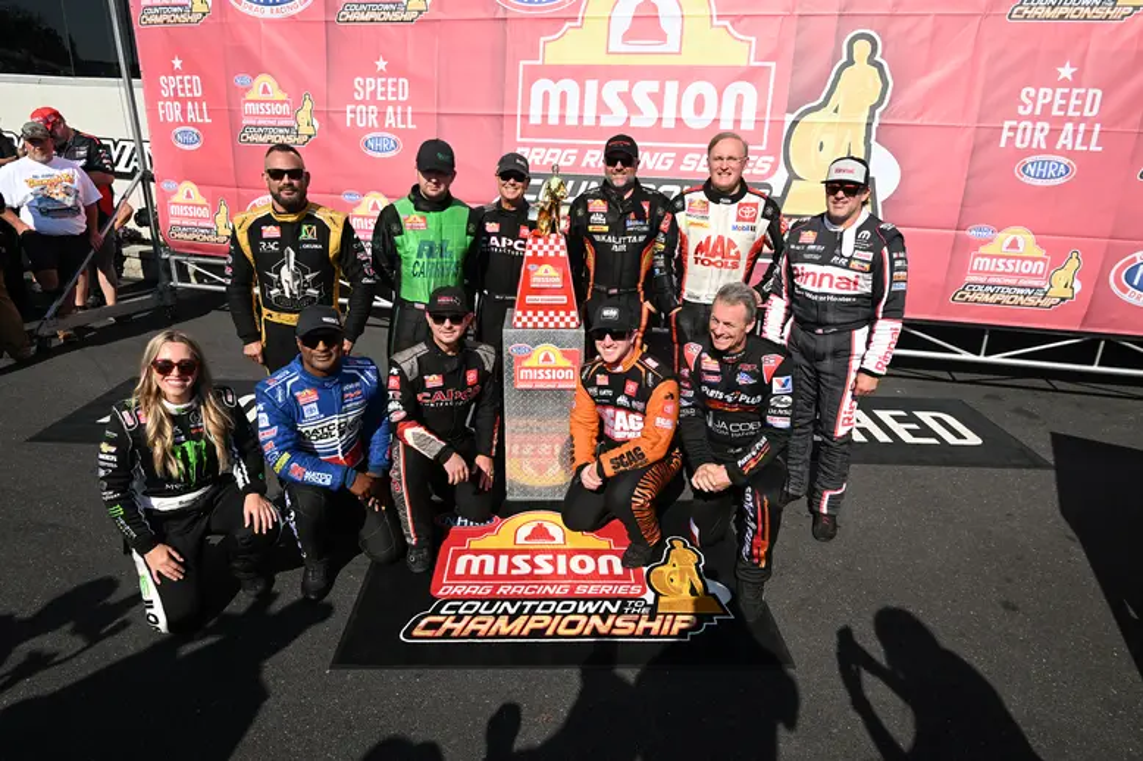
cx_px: 572
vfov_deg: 57.2
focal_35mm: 22
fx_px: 698
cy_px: 380
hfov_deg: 78.6
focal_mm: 22
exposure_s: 1/640
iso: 160
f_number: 6.3
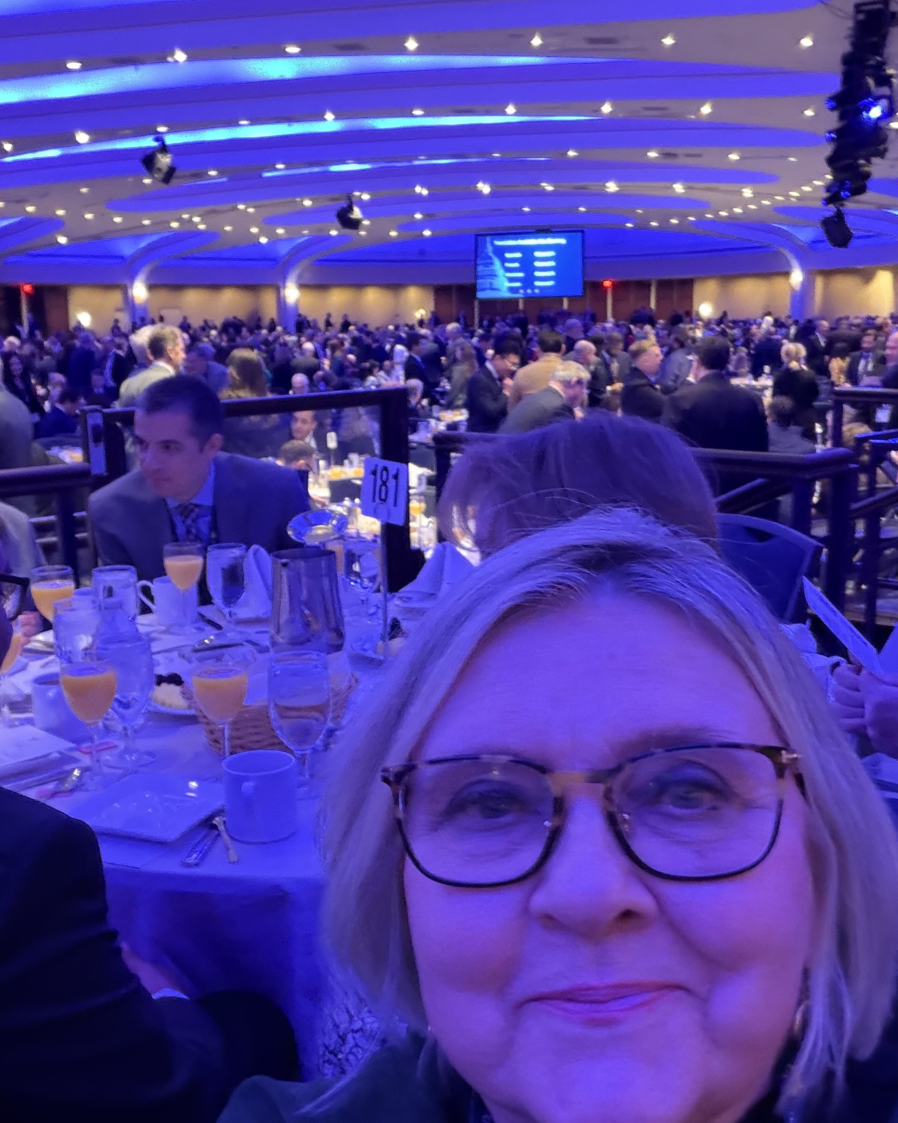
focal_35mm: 38
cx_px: 421
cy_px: 614
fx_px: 1262
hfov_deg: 39.1
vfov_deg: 47.9
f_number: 1.9
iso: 640
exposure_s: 1/15
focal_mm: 2.71
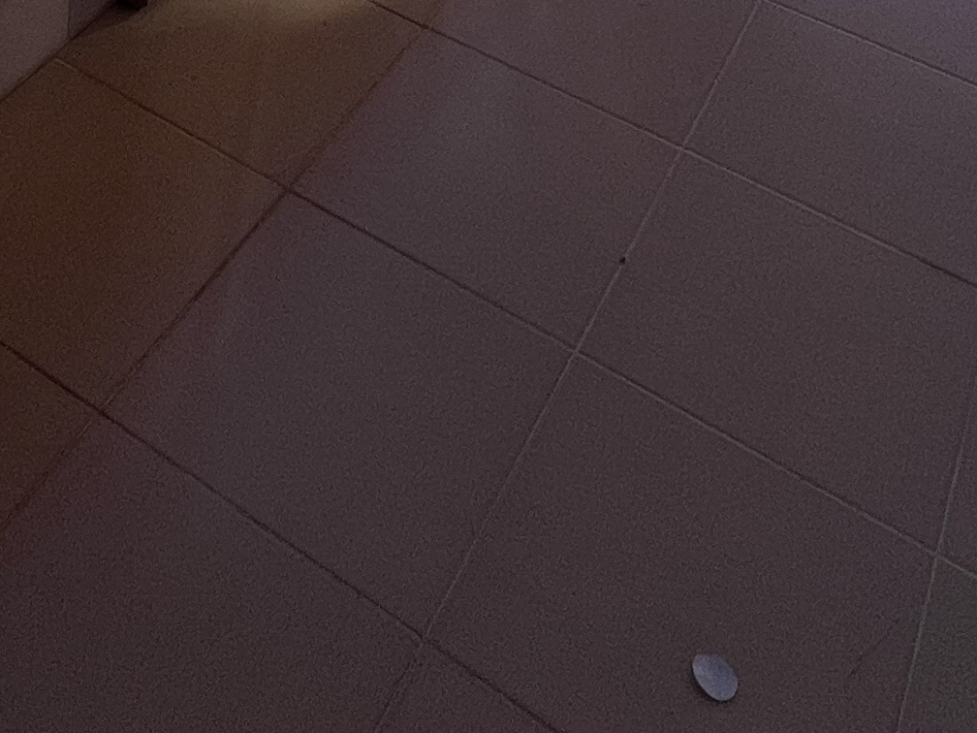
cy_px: -643
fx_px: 1468
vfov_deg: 19.5
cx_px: 216
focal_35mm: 52
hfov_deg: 35.8
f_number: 1.8
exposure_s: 1/481
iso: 32
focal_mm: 1.57
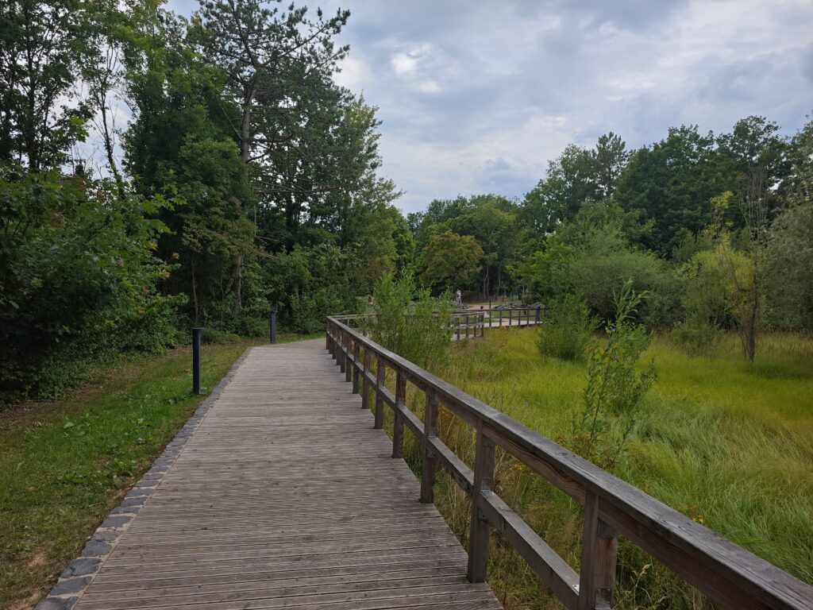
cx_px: 406
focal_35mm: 23
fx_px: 540
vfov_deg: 58.9
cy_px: 305
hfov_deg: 73.9
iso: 50
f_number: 2.8
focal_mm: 8.72
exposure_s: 1/873
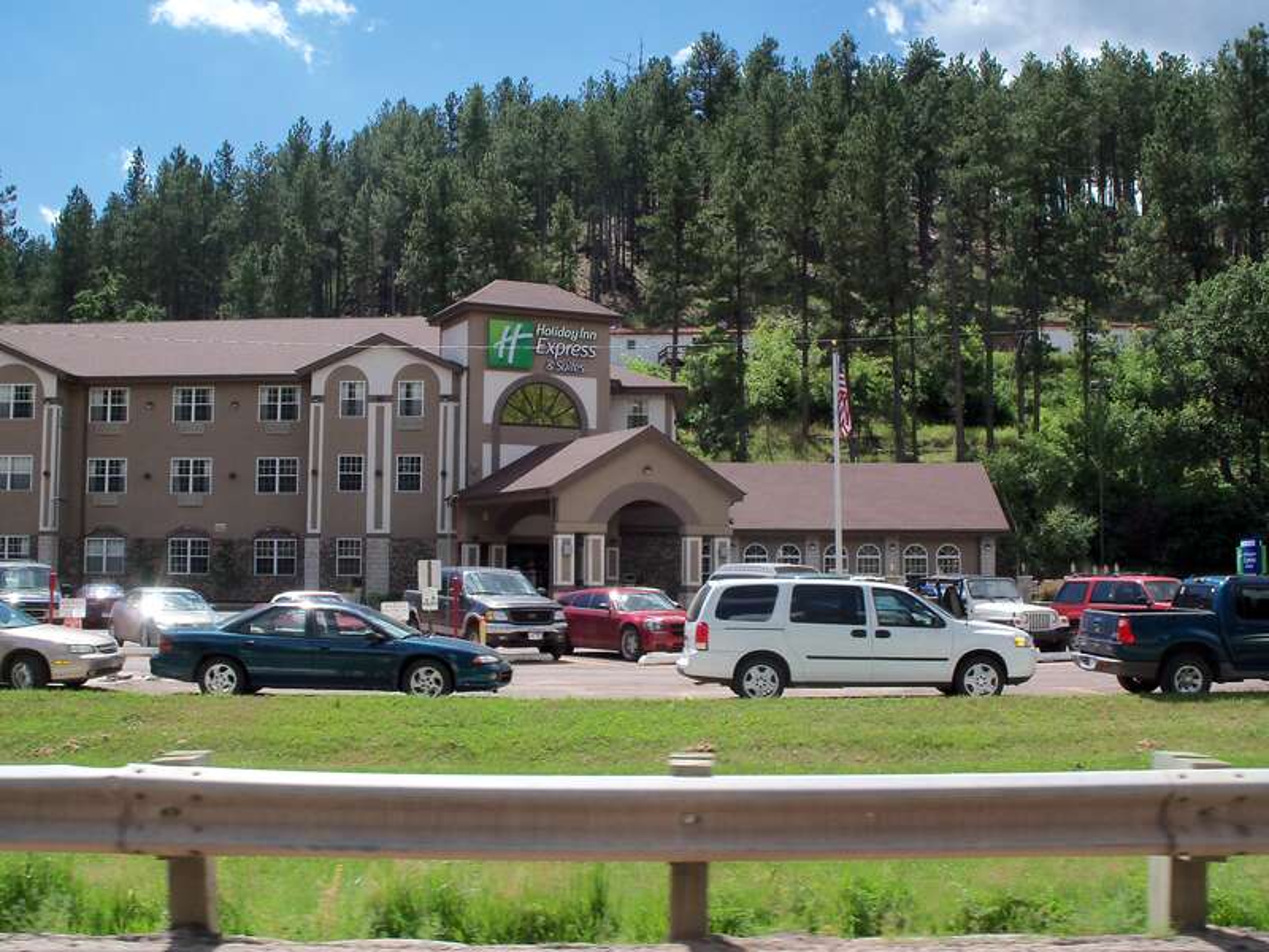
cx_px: 634
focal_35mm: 40
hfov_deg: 46.8
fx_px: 1466
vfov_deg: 36.0
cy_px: 476
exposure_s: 1/320
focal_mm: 7.2
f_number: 5.6
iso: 80
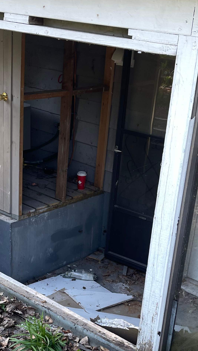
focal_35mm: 60
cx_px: 82
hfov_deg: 20.0
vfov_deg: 34.3
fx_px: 560
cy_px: 257
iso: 32
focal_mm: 5.1
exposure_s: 1/121
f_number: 1.6
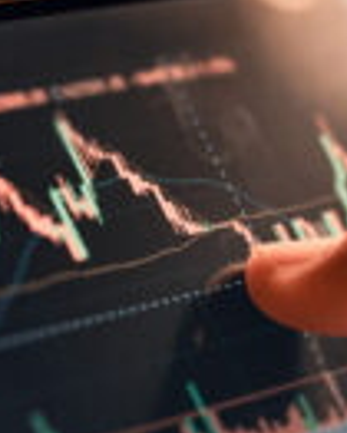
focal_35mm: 192
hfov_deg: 8.0
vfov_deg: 10.0
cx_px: -119
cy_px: 231
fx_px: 2462
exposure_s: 1/50
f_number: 1.8
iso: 500
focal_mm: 35
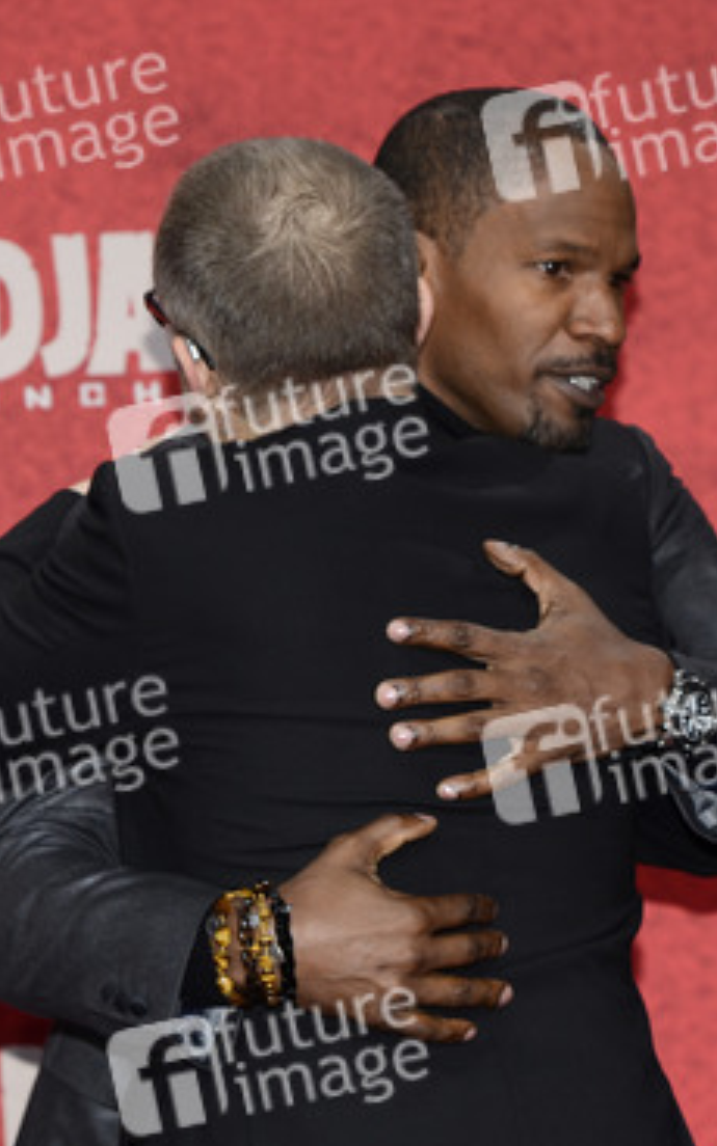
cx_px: 360
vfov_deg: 10.9
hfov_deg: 6.8
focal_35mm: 193
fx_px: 6034
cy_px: 595
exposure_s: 1/500
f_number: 4.5
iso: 320
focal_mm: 116
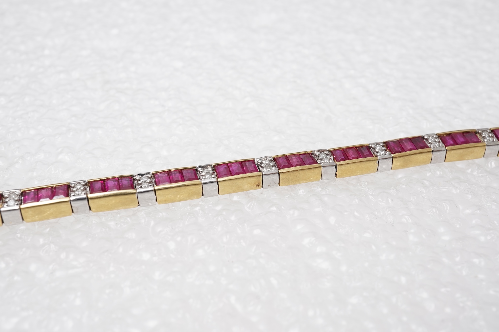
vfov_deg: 29.9
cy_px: 166
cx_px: 250
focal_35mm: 45
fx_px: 624
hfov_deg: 43.6
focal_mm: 30
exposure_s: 1/125
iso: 250
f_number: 22
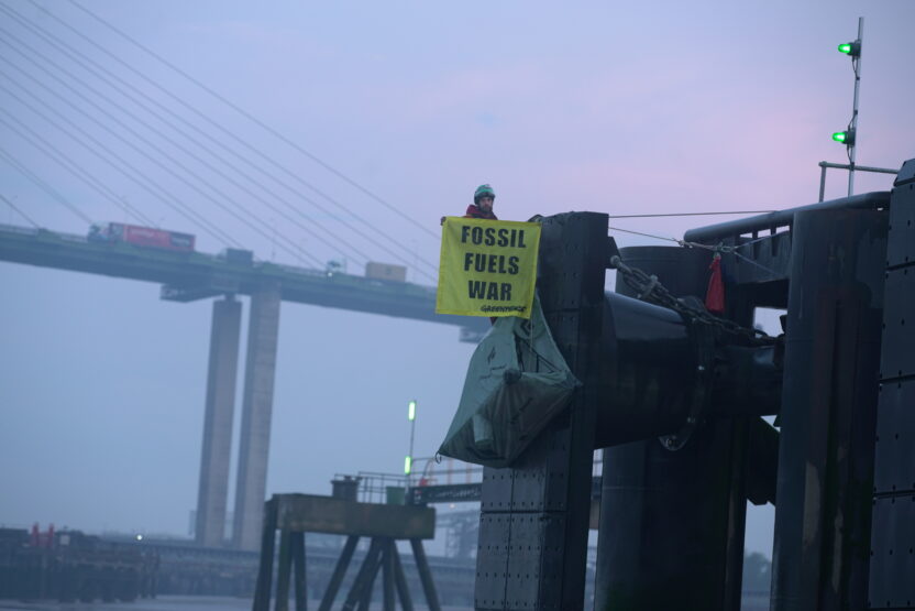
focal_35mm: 155
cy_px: 306
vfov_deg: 8.9
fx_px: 3940
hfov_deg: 13.2
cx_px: 458
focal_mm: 155
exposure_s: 1/125
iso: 400
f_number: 4.5
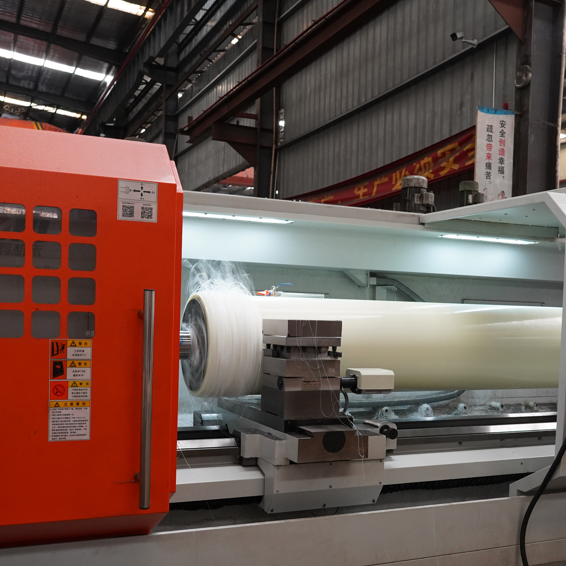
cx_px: 282
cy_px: 348
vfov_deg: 43.6
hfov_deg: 43.9
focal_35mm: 38
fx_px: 703
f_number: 4
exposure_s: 1/160
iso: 2500
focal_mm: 24
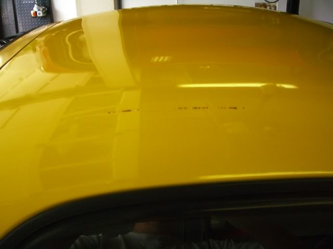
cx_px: 166
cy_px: 124
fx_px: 366
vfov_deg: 37.7
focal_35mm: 38
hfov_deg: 49.0
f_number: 2.8
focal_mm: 7.9
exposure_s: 1/250
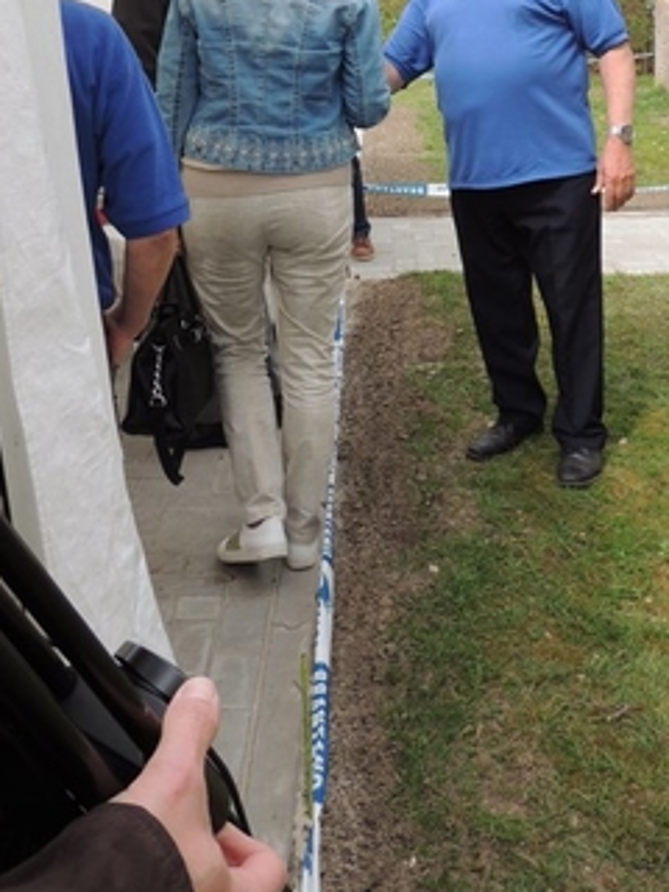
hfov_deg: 32.0
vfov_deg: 40.2
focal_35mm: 45
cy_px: 170
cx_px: 426
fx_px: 1160
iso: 100
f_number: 3
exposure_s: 1/400
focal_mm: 4.3
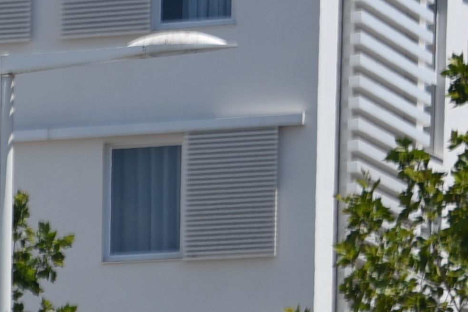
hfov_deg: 3.9
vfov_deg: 2.6
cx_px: -680
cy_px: 893
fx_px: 6723
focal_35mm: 517
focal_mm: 85
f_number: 6.3
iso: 100
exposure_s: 1/640
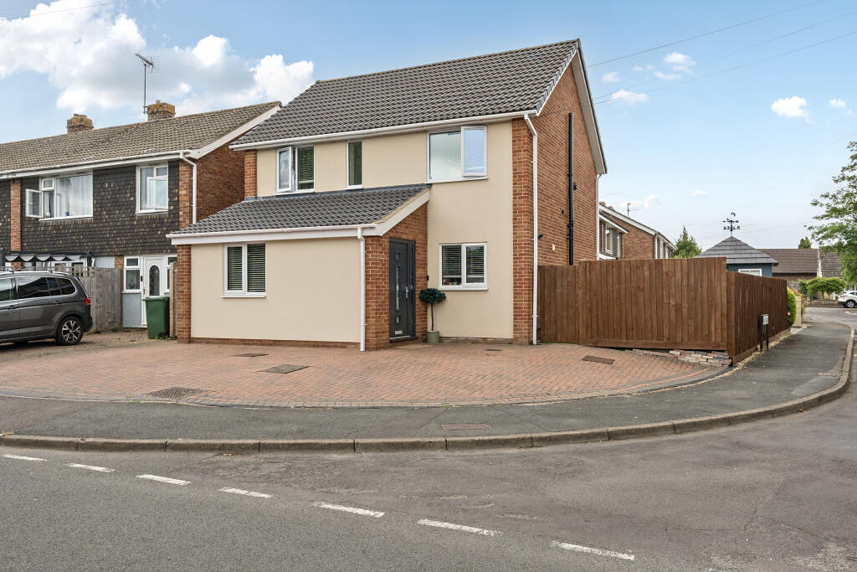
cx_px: 428
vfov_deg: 46.4
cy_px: 286
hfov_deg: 65.5
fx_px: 667
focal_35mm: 28
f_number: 8
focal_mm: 19
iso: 400
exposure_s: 1/500
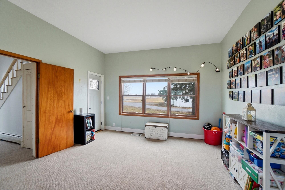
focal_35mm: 15
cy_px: 95
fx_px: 119
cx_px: 142
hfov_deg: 100.4
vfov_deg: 77.2
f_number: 4
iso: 100
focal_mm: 10
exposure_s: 1/1000
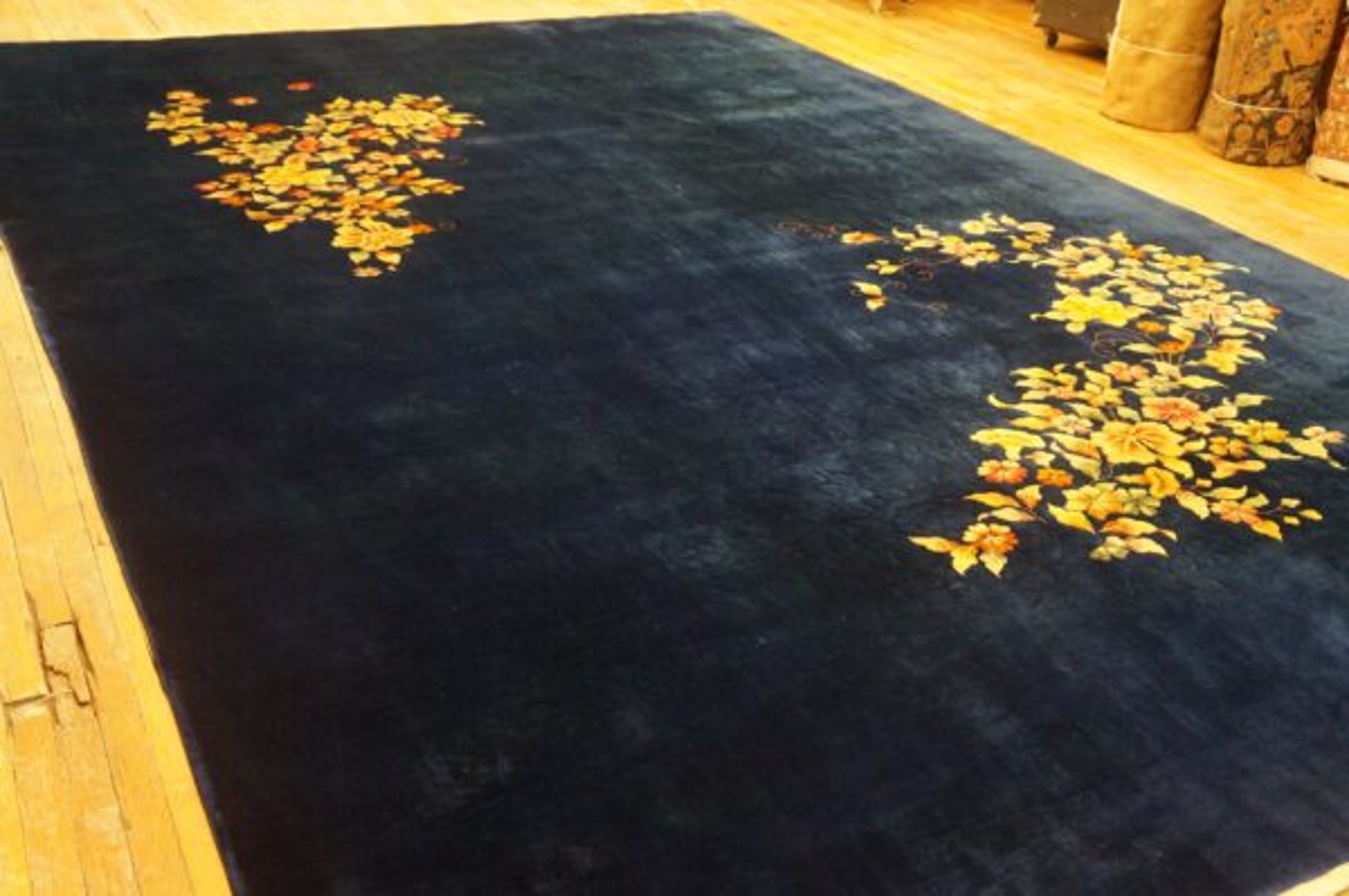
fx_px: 1404
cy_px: 448
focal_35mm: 38
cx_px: 674
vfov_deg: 35.4
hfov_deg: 51.3
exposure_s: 1/80
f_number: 4
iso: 3200
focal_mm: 25
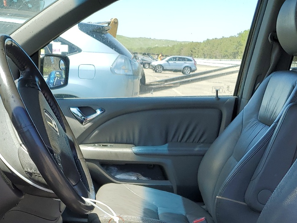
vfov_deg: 23.6
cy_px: 247
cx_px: 123
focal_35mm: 58
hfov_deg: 33.2
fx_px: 498
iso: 50
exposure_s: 1/833
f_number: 1.5
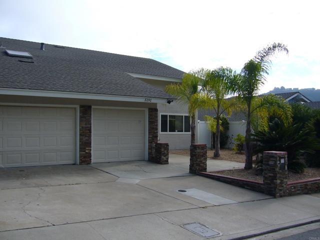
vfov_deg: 40.7
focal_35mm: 35
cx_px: 160
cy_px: 120
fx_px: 324
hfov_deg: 52.6
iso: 100
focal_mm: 5.8
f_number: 5.6
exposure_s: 1/400
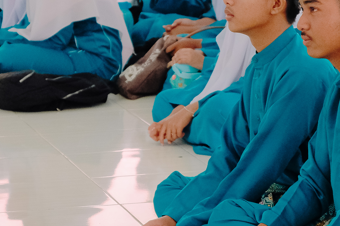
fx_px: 2134
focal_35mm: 226
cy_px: 114
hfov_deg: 9.1
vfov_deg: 6.1
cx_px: 178
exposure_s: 1/160
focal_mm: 55
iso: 2500
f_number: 4
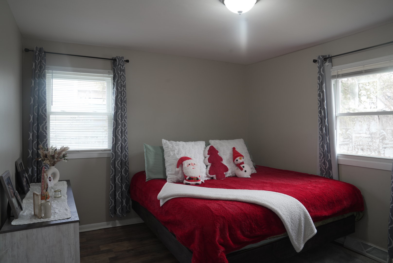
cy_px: 132
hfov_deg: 73.7
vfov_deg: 53.2
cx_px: 196
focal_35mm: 24
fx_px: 262
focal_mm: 24
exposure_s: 1/10
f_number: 8
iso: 400
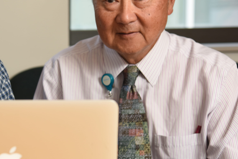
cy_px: 73
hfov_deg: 15.6
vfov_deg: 10.6
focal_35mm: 129
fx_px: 853
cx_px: -3
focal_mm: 62
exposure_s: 1/160
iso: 400
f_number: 4.5
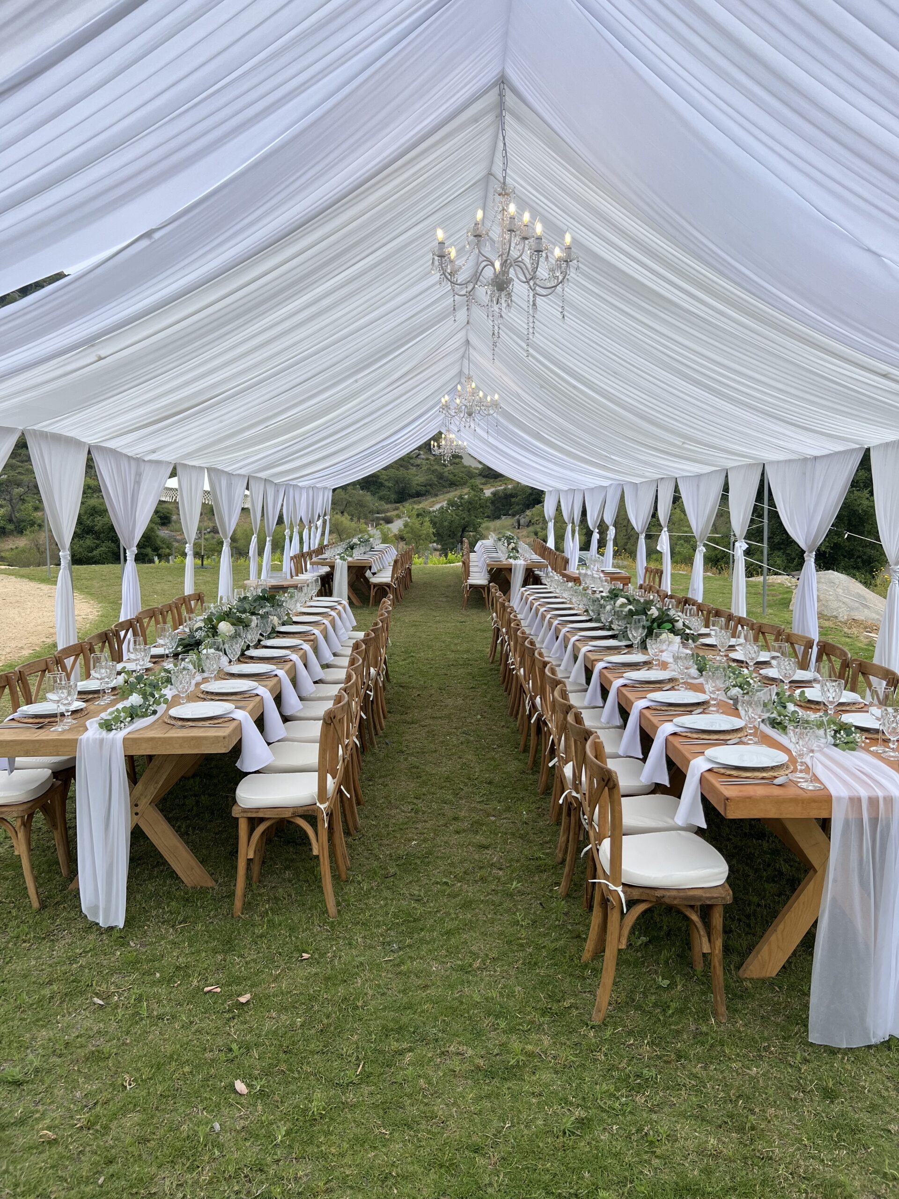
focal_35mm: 26
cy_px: 600
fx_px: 900
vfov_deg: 67.3
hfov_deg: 53.1
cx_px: 450
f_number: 1.5
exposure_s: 1/1808
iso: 50
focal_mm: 5.7
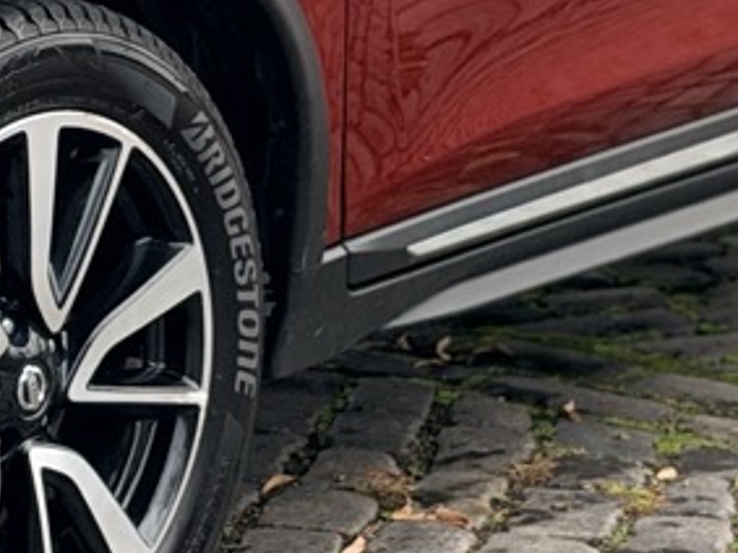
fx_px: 4624
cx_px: -52
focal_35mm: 217
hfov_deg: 9.1
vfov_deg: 6.8
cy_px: -110
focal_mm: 6.76
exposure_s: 1/60
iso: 100
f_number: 1.78
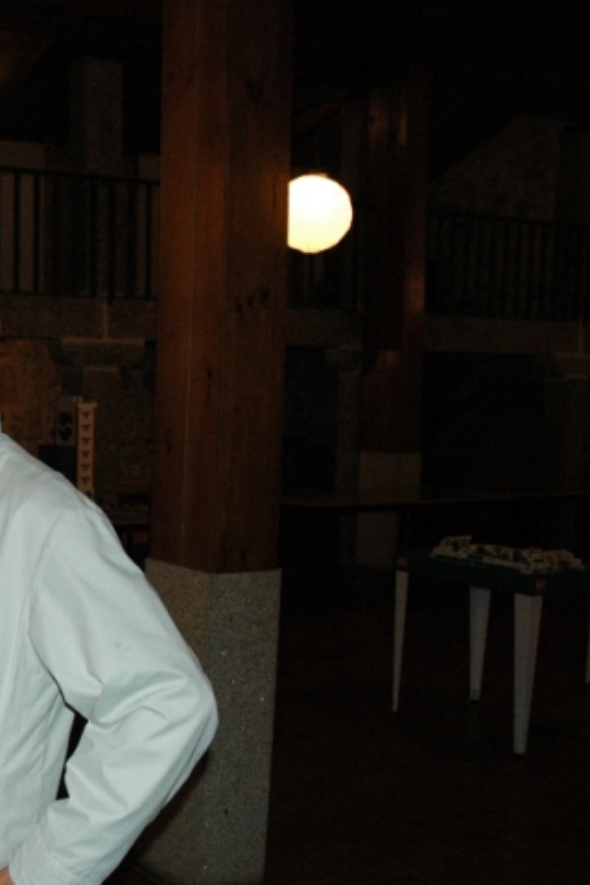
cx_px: -83
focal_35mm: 45
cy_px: 470
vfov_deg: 43.6
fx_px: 1106
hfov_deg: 27.0
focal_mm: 18
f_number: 4
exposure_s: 1/60
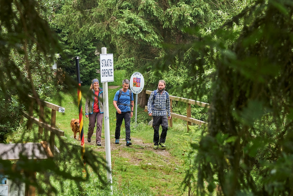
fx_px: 928
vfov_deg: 12.0
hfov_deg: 17.9
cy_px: 98
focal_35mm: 114
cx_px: 146
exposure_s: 1/500
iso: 400
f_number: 5
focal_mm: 114
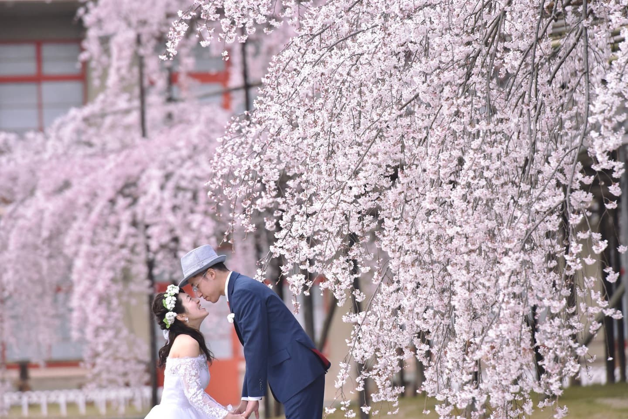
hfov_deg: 7.4
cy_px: 210
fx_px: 4886
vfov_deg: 4.9
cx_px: 314
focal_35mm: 280
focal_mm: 280
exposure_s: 1/400
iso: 2000
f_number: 5.6
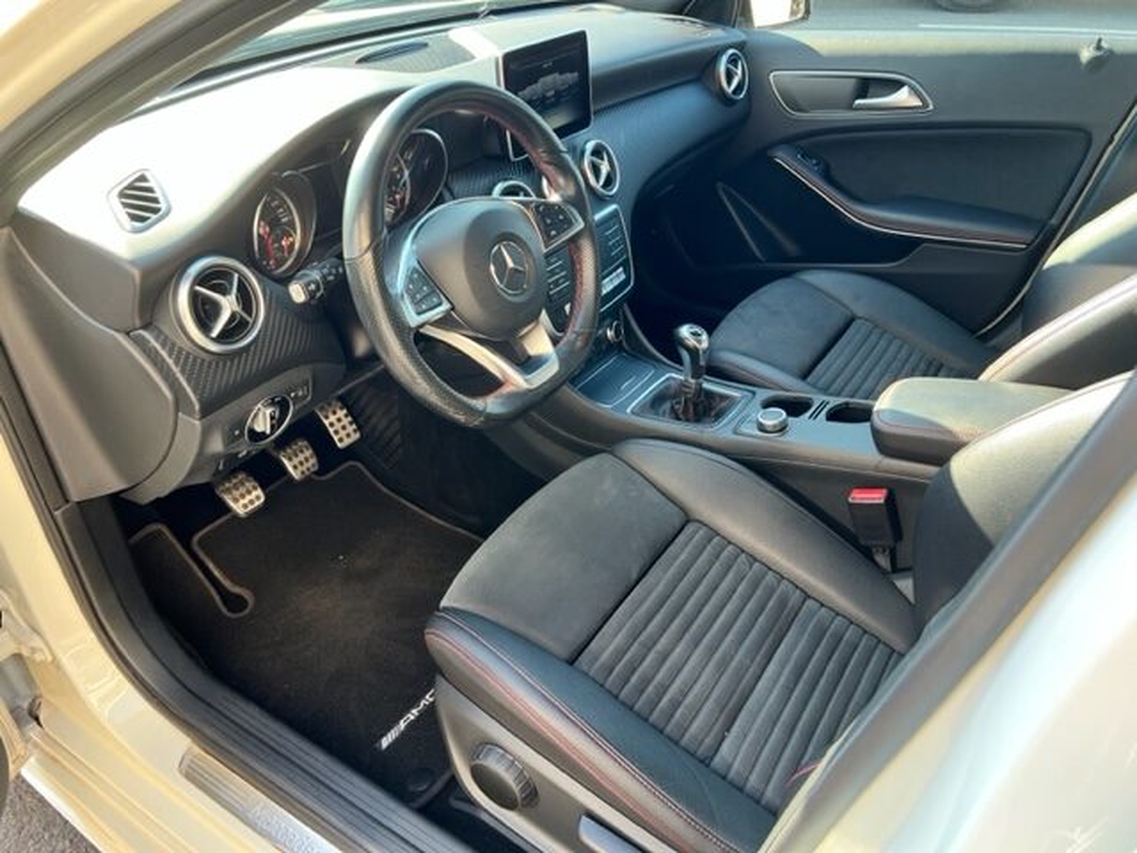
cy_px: 426
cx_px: 568
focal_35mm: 26
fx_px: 854
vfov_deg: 53.1
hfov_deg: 67.3
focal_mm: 5.7
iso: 64
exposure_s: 1/124
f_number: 1.5
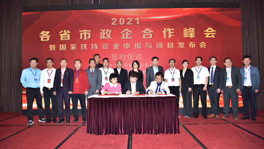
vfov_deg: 44.3
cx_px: 131
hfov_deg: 71.9
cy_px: 70
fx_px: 182
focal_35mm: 26
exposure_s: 1/250
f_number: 4
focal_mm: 24
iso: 500
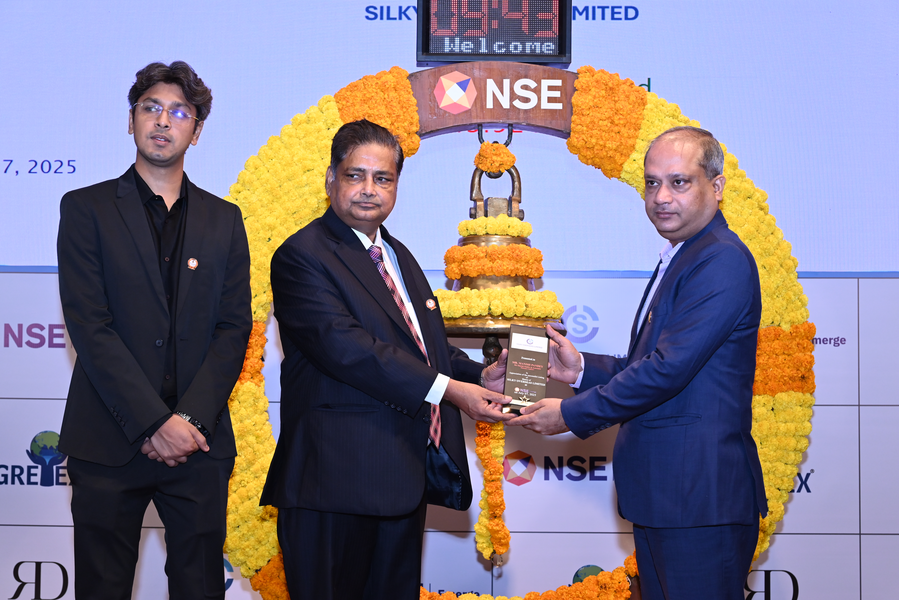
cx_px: 450
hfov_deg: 38.2
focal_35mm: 52
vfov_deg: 26.0
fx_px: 1299
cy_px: 300
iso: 1250
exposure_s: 1/125
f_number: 5.6
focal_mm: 52
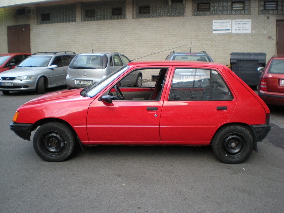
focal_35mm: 38
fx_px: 312
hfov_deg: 49.0
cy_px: 106
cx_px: 142
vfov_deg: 37.7
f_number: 3.1
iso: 182
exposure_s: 1/61.8
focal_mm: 6.3
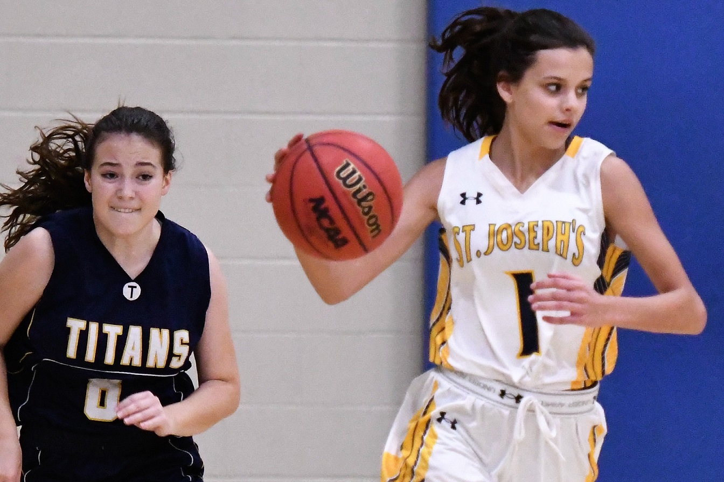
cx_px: 362
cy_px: 241
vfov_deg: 6.3
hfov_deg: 9.5
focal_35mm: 218
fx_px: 4374
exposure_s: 1/1000
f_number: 2.8
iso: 8000
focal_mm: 145
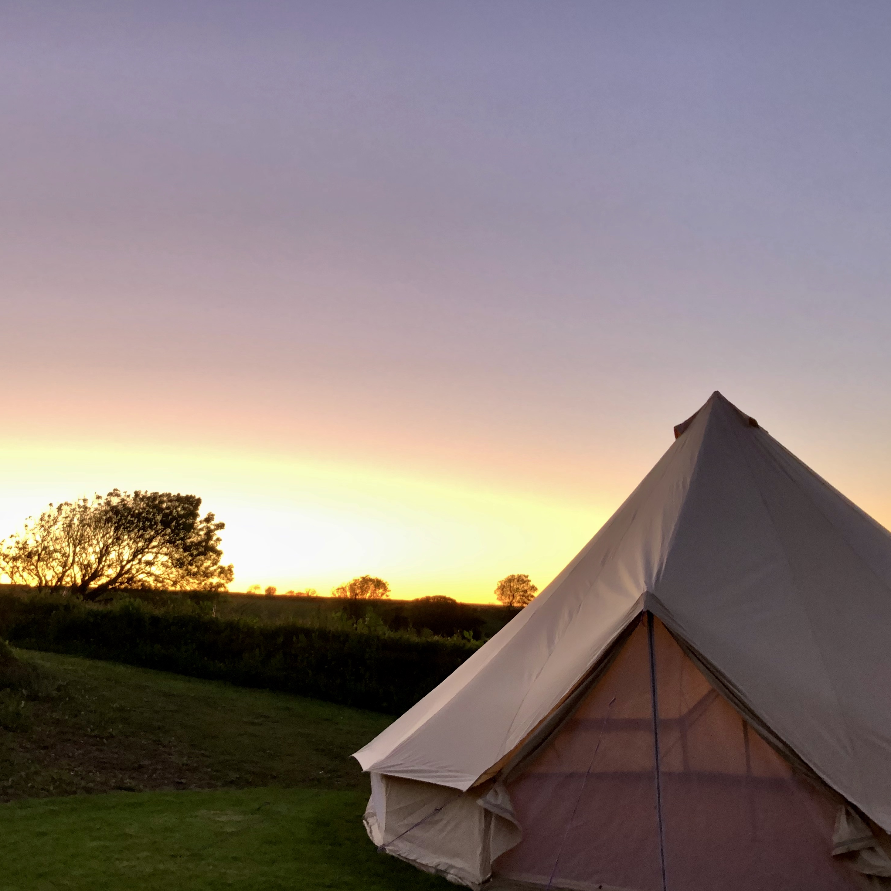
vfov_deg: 48.5
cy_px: 442
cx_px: 328
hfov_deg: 48.0
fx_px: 990
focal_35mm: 34
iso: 320
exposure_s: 1/30
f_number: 1.8
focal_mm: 3.99
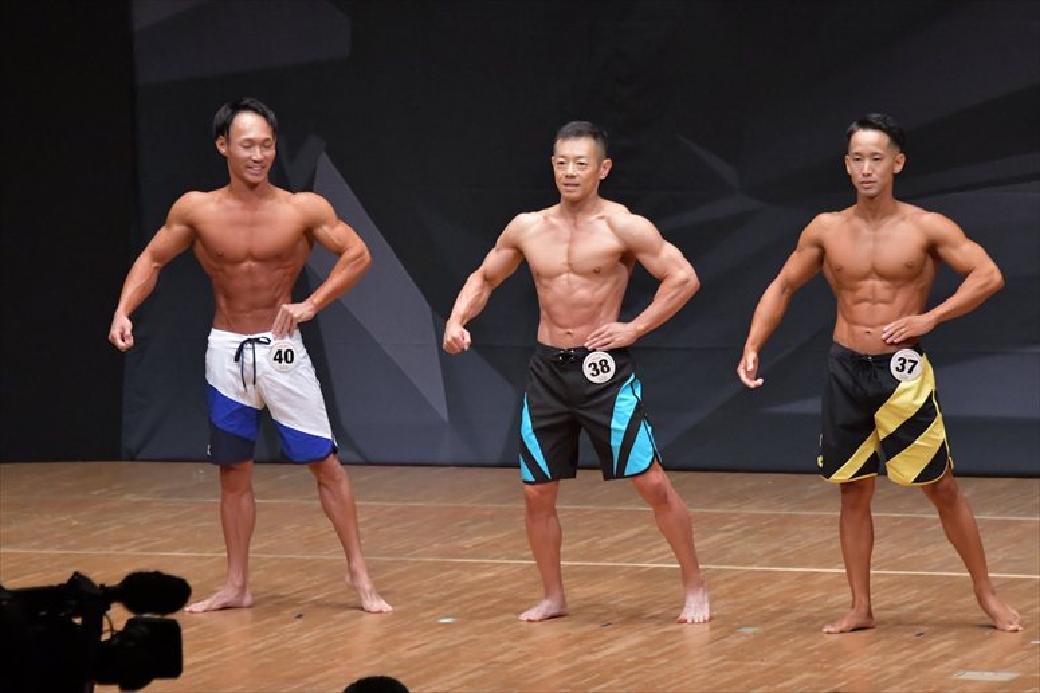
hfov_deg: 7.6
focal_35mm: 270
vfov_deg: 5.1
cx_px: 520
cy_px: 346
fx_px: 7796
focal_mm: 180
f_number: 5.6
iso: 6400
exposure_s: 1/400
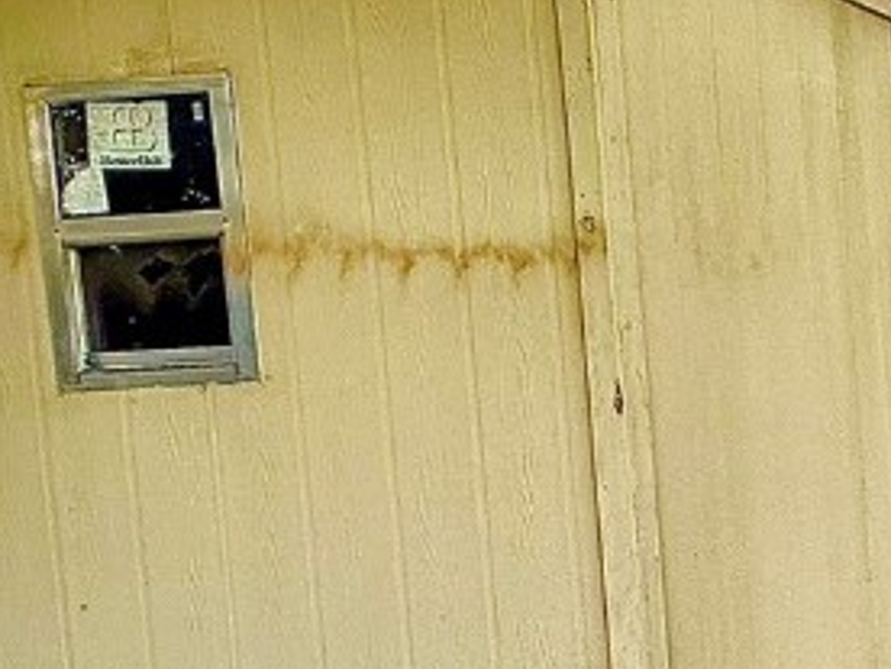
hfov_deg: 26.0
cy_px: 378
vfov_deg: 28.0
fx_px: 1338
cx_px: 1369
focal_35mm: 52
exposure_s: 1/494
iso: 64
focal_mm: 2.22
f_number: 2.2
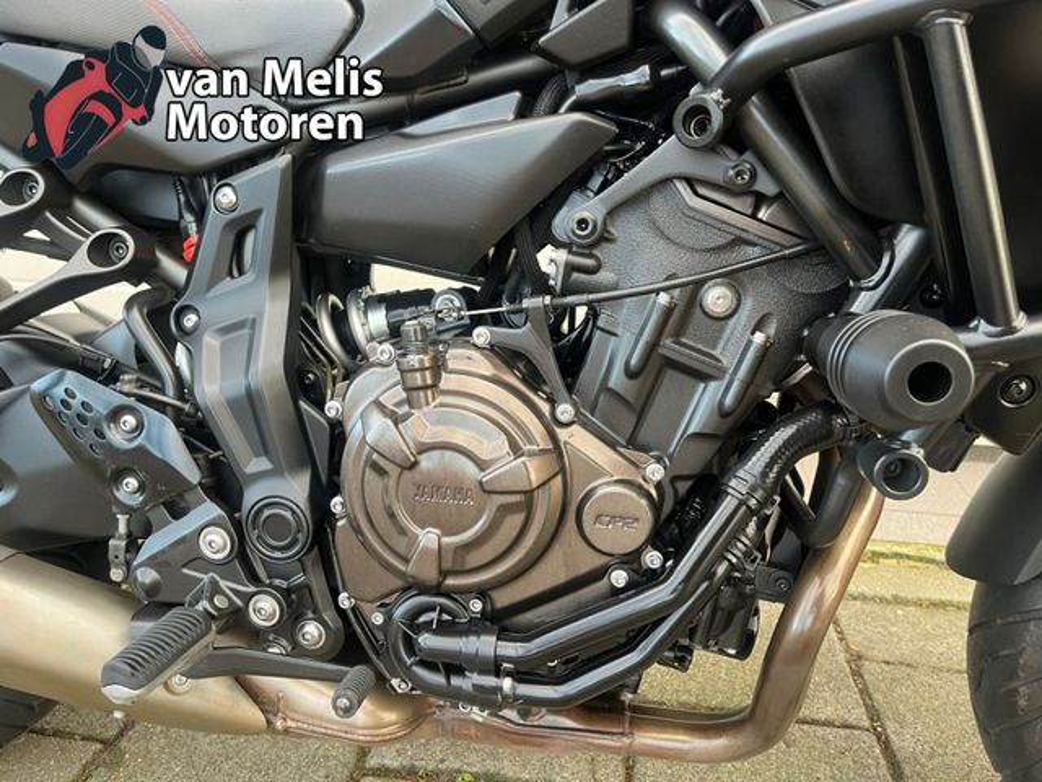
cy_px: 391
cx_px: 521
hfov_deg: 67.3
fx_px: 783
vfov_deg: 53.1
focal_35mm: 26
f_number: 1.6
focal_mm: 5.1
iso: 125
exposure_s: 1/85
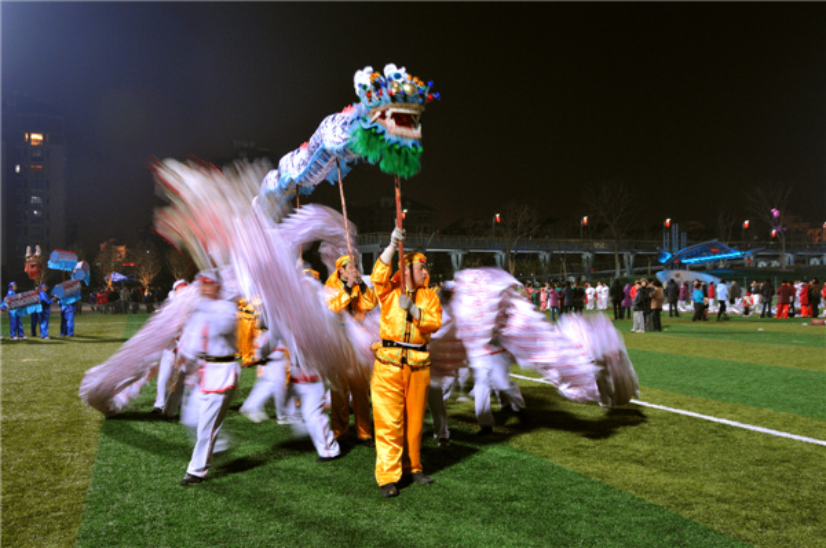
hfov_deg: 53.2
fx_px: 825
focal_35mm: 36
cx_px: 413
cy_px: 274
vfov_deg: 36.8
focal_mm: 24
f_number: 5
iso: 640
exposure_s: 1/15
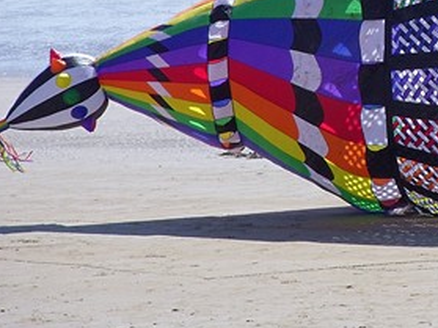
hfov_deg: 3.6
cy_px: 24
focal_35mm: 549
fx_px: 6944
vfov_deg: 2.7
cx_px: 486
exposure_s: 1/490
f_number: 5.5
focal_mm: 39.2
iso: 80
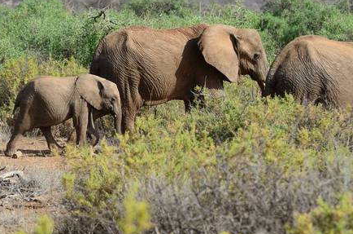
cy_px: 93
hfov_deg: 5.9
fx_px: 3431
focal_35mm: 351
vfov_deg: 3.9
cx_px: 143
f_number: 5
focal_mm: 145
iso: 180
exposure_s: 1/800
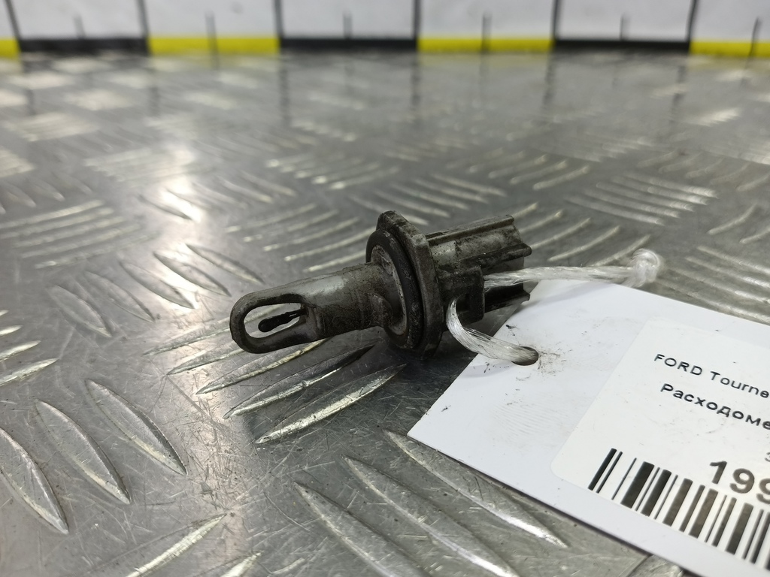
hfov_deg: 73.9
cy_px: 288
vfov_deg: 58.9
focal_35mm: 23
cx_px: 385
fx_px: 512
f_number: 1.6
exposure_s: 1/50
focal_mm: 4.11
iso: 111
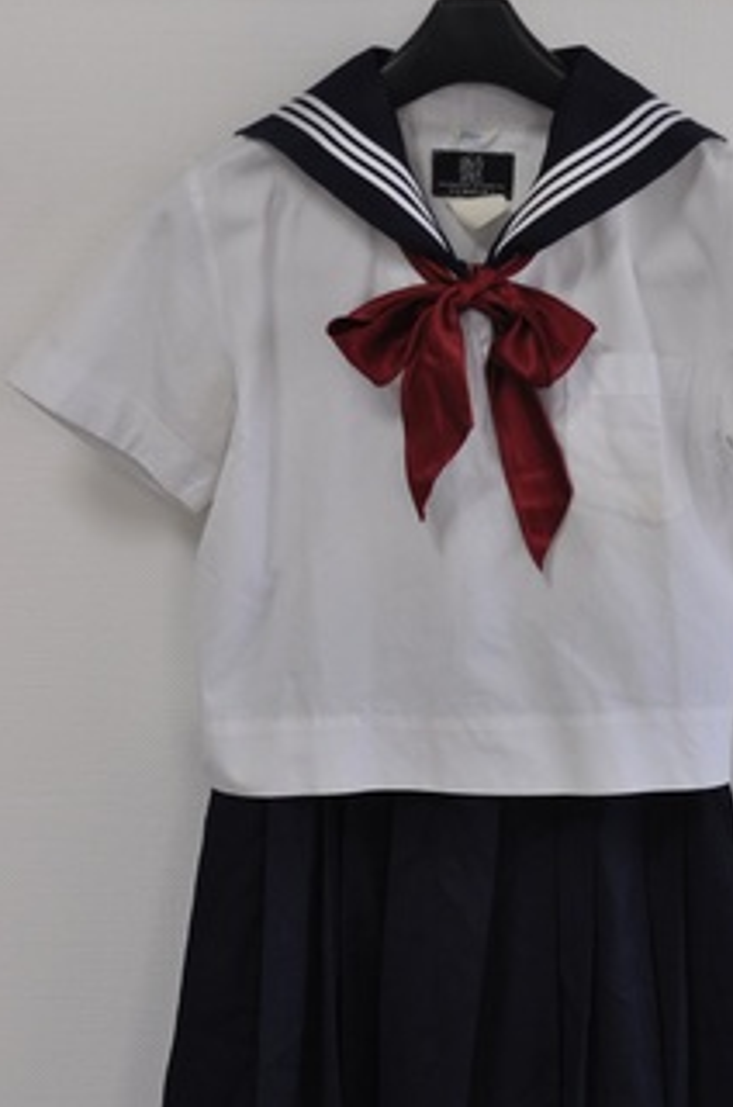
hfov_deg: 18.1
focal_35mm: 75
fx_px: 2300
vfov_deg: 27.0
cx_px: 460
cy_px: 678
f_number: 7.1
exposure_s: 1/30
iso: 400
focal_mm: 32
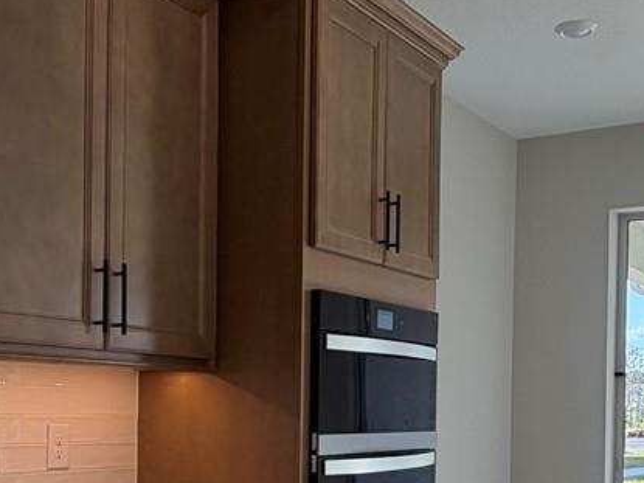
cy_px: 426
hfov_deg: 35.6
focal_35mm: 54
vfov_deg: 26.2
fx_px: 1004
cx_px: 317
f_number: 2.2
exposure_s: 1/125
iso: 40
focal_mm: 2.22
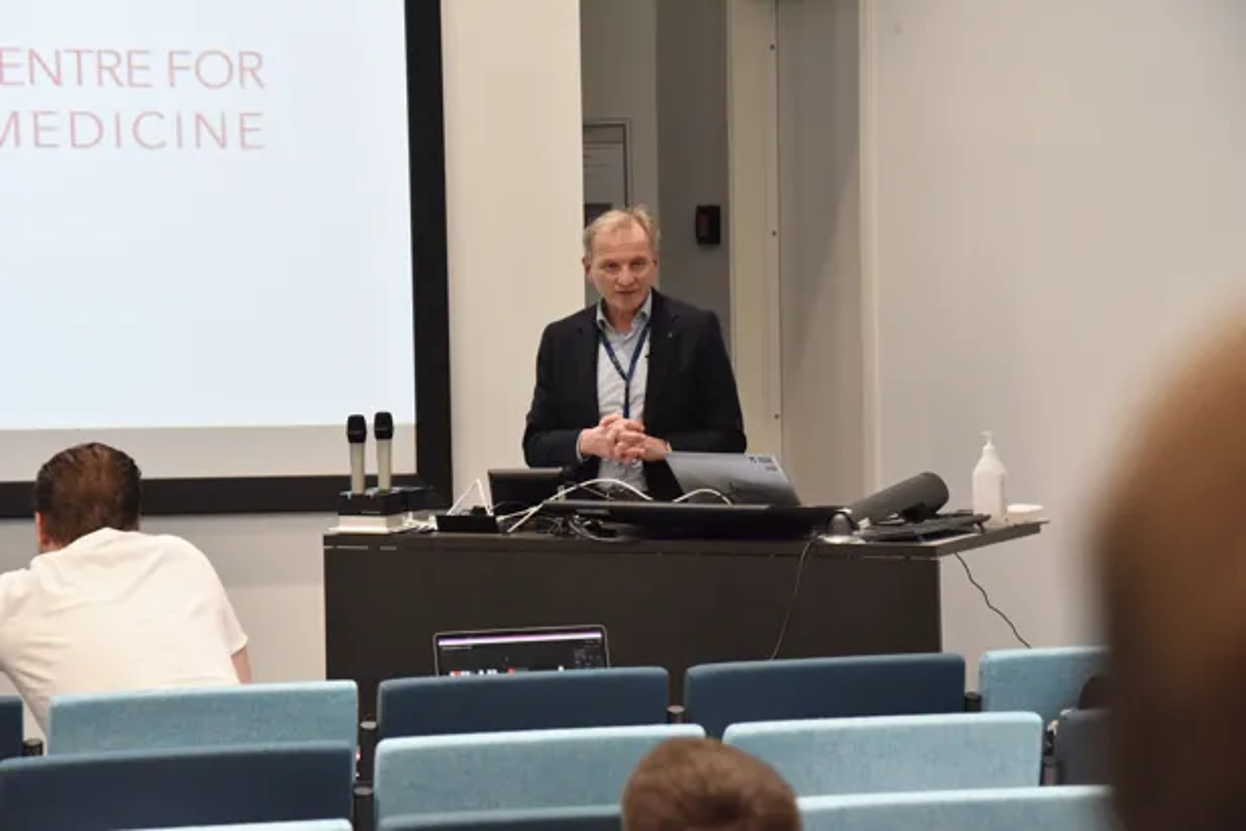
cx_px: 623
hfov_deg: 17.1
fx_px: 4154
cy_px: 416
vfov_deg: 11.4
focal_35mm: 120
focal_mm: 120
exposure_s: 1/250
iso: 6400
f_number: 8
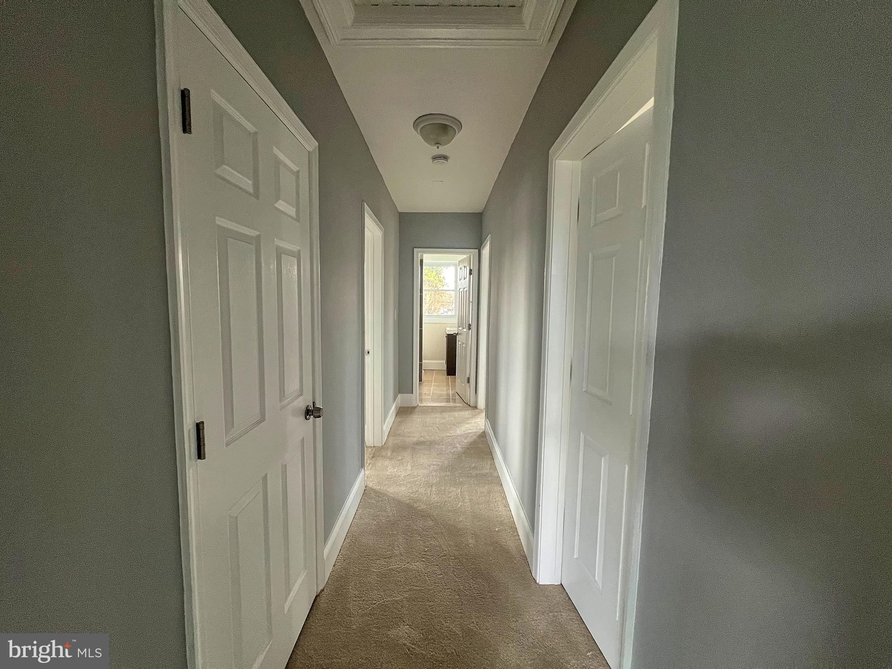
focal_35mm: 13
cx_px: 446
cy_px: 334
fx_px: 335
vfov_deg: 89.9
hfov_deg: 106.2
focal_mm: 1.6
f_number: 1.8
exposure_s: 1/99
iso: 200
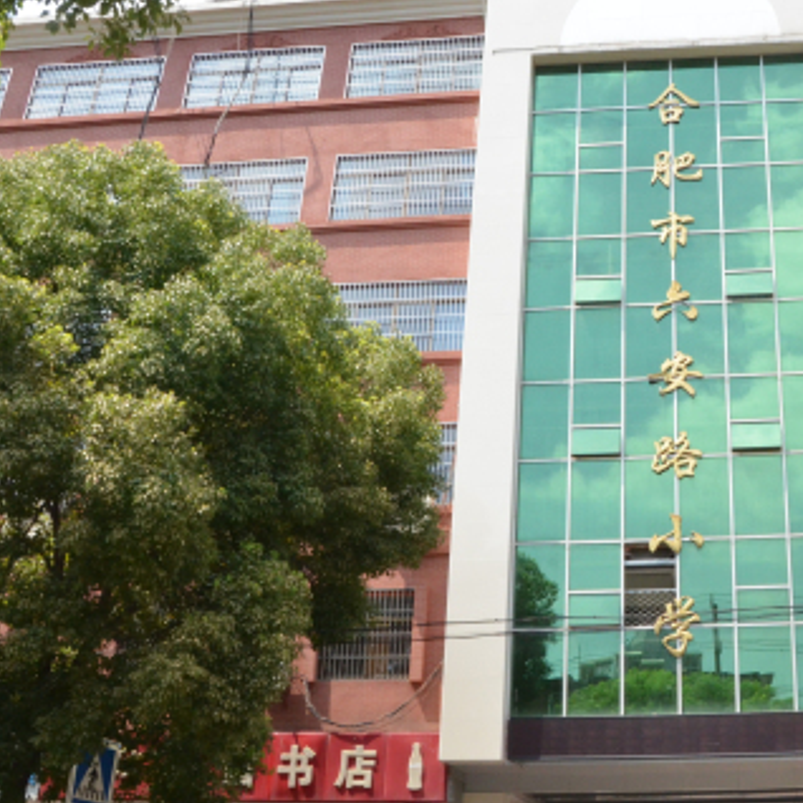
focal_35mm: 46
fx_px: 1207
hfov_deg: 35.2
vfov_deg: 36.7
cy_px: 347
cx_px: 684
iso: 1600
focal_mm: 18
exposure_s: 1/250
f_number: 22
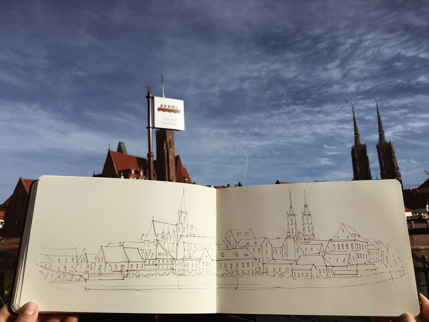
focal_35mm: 29
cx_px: 214
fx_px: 359
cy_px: 161
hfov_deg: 61.7
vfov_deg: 48.2
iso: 25
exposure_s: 1/3077
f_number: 2.2
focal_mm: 4.15
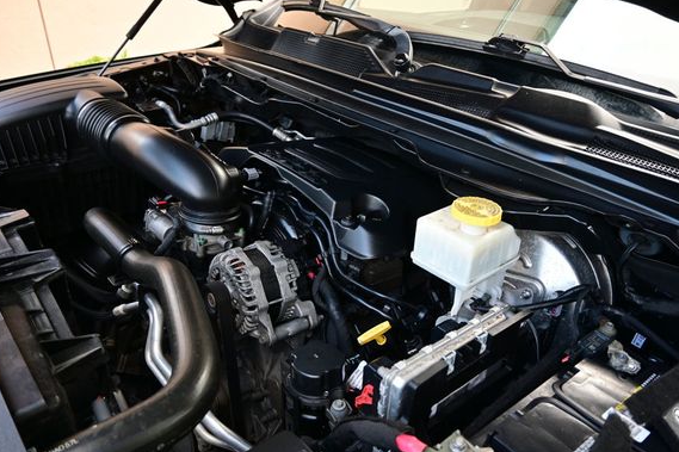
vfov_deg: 47.8
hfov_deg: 67.3
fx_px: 509
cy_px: 250
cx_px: 364
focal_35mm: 27
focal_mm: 16
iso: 100
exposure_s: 1/40
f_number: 3.5
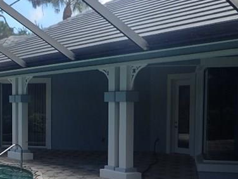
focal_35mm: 68
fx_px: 468
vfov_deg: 21.3
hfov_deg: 27.6
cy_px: 145
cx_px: 28
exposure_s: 1/250
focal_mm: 4.5
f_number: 2.8
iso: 100
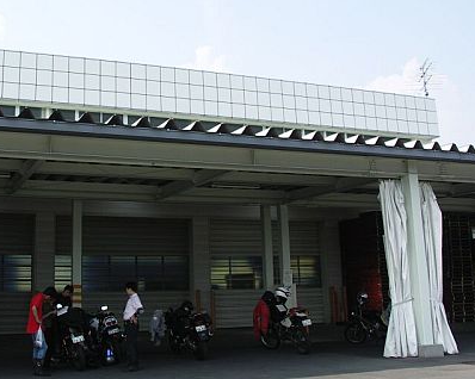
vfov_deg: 34.0
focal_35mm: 44
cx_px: 137
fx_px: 618
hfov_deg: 41.2
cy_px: 150
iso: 50
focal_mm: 7.2
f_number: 5.6
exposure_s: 1/200
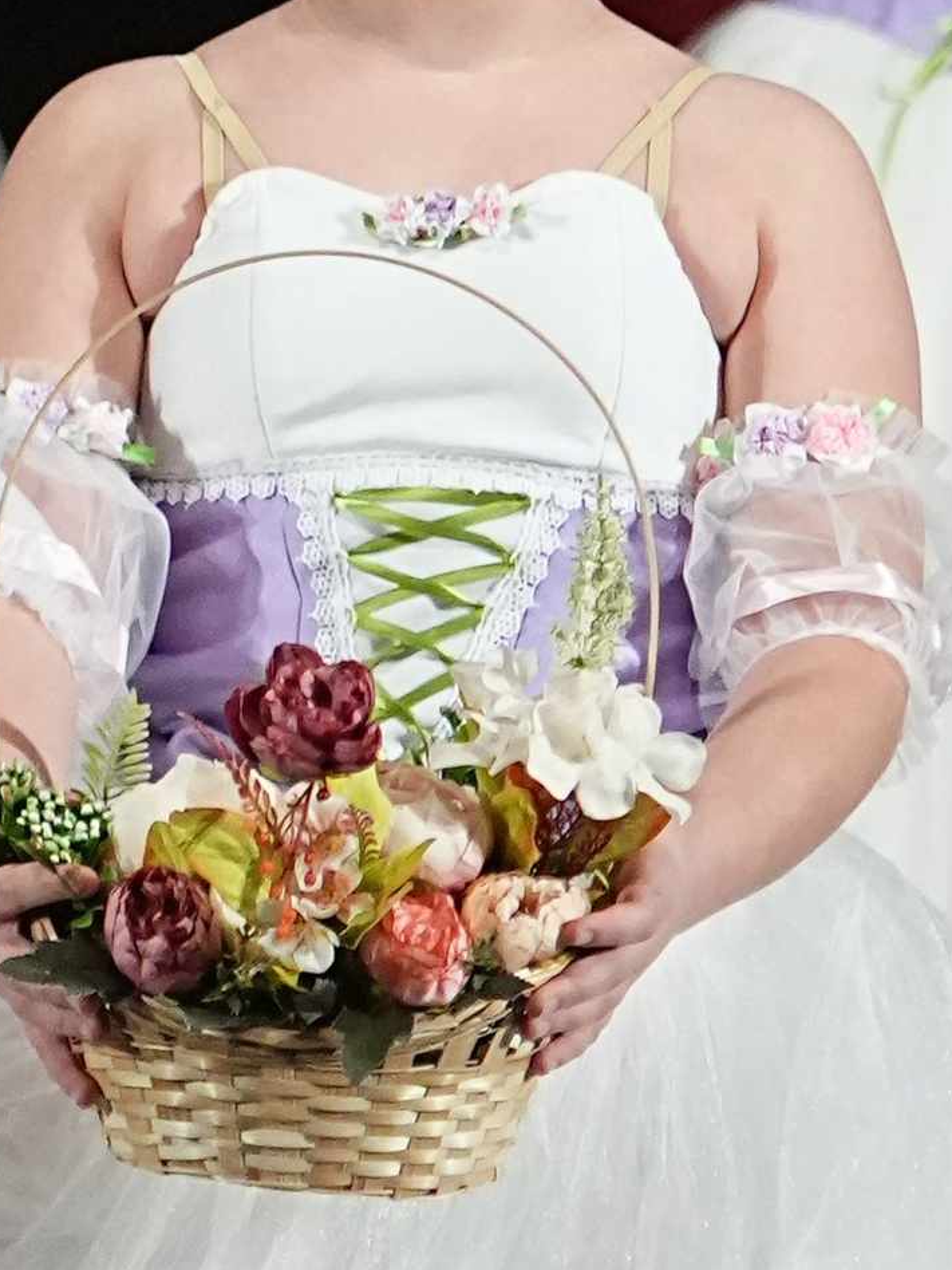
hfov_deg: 1.7
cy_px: 608
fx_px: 32122
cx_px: 368
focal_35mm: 876
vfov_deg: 2.3
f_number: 2.8
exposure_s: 1/500
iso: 4000
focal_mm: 150
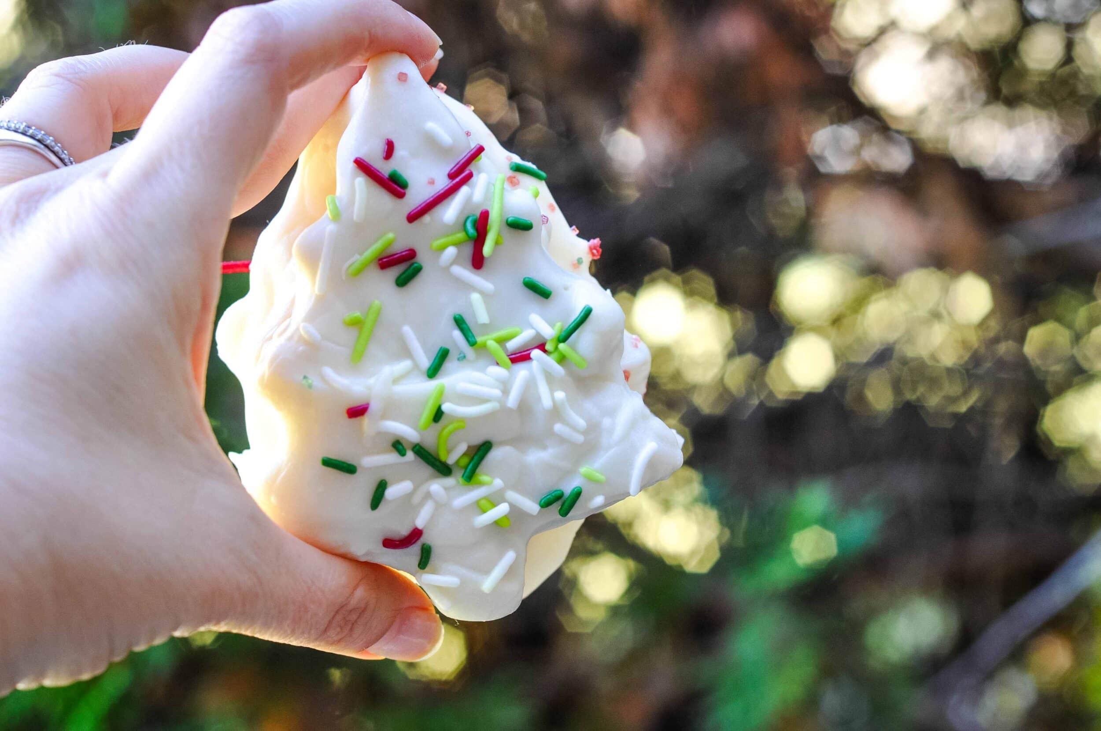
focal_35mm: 75
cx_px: 550
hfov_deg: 27.0
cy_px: 366
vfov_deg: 18.1
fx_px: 2291
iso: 400
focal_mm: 50
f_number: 4.5
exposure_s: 1/80
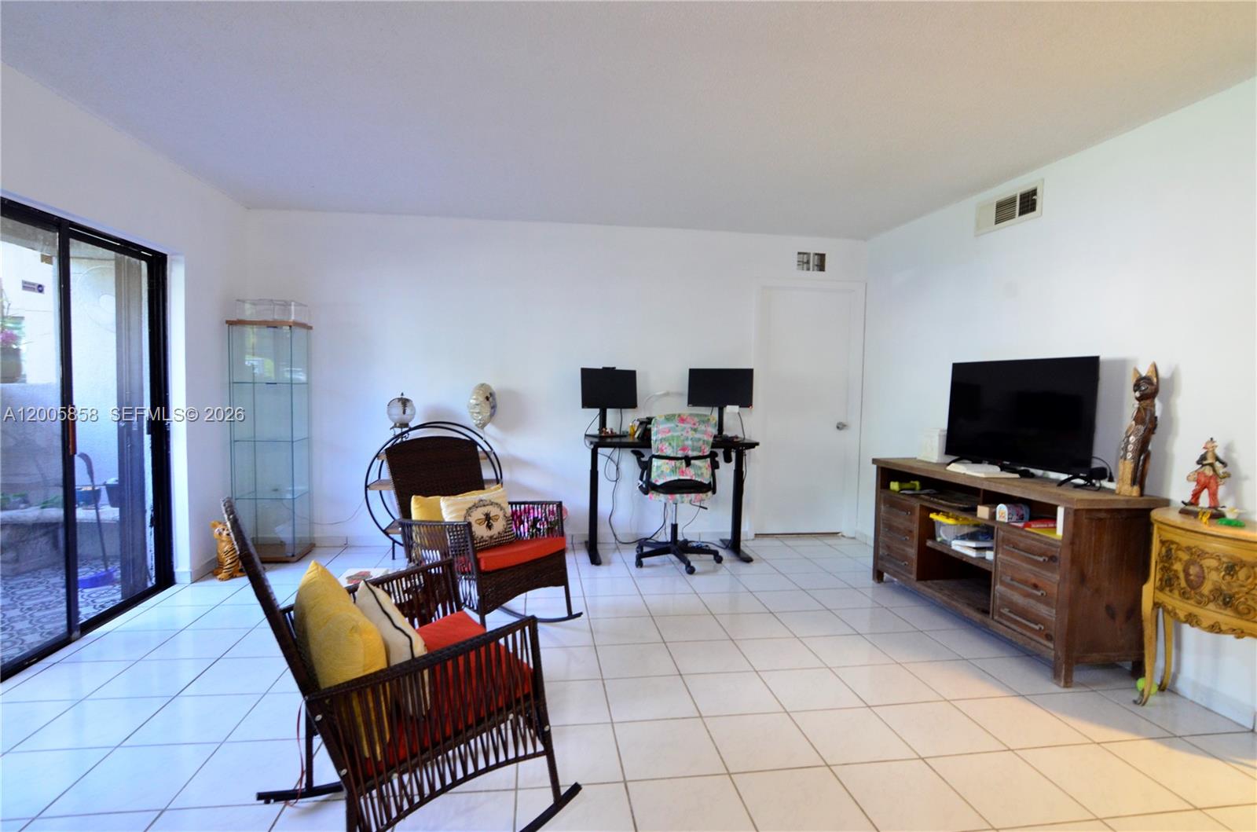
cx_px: 628
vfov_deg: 71.8
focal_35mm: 16
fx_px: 575
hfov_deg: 95.1
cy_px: 416
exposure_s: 1/10
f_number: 8
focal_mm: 11
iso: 1250
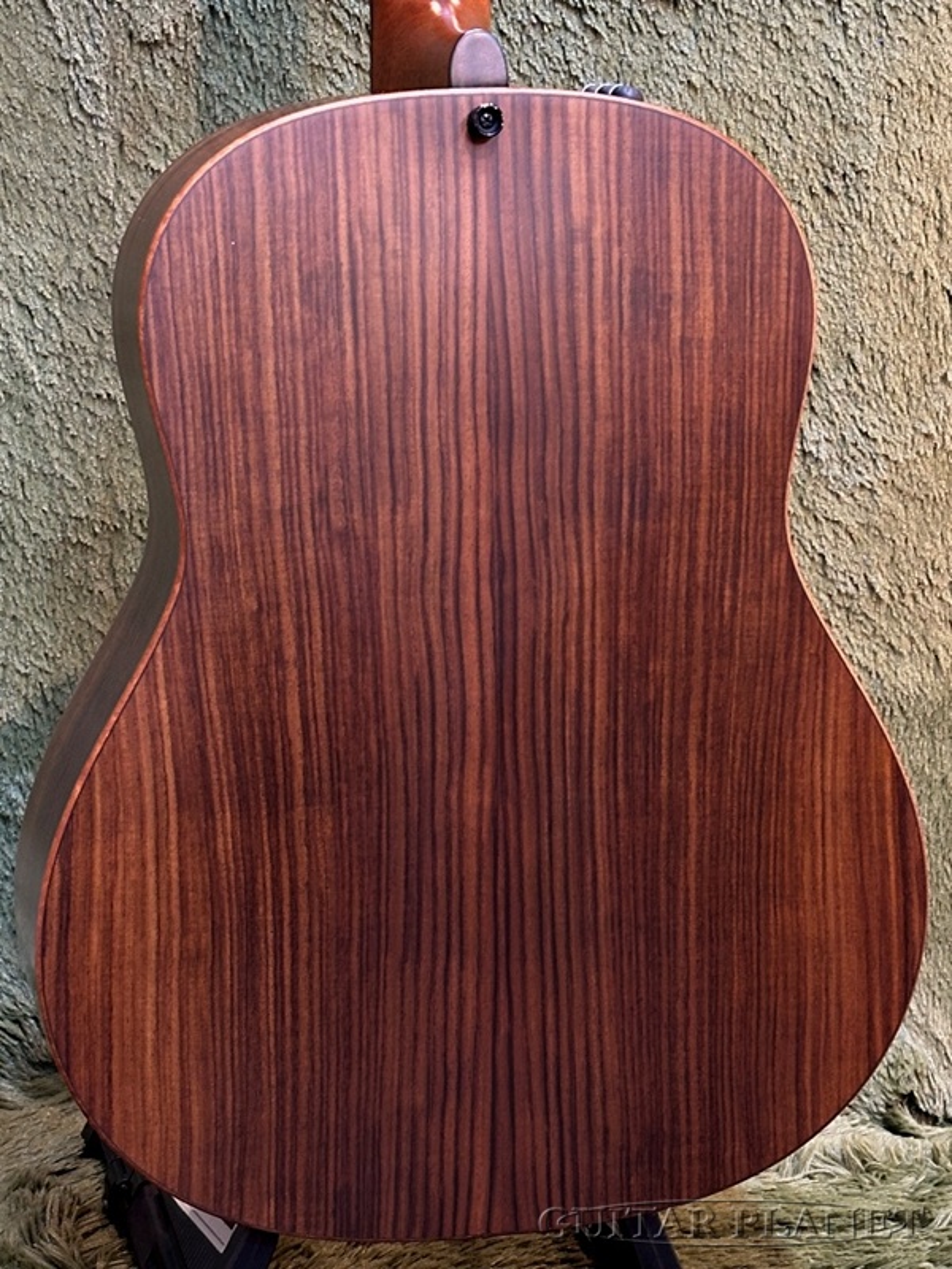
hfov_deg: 30.3
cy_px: 634
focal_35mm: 48
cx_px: 476
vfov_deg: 39.7
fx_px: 1760
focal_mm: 6.86
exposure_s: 1/33
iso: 320
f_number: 1.78
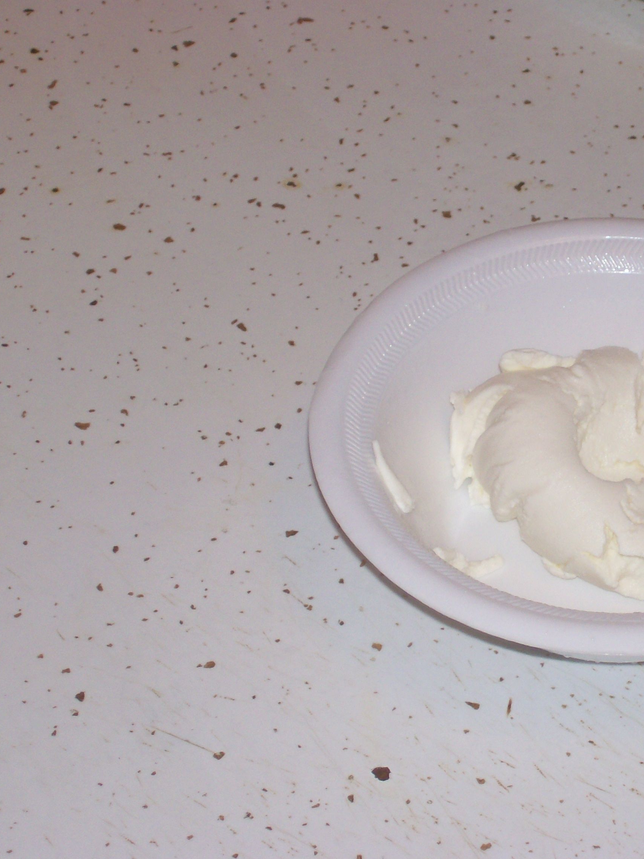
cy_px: 427
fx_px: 2902
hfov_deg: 12.6
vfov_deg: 16.8
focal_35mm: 117
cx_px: 530
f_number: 2.7
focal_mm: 14.3
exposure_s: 1/64
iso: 80
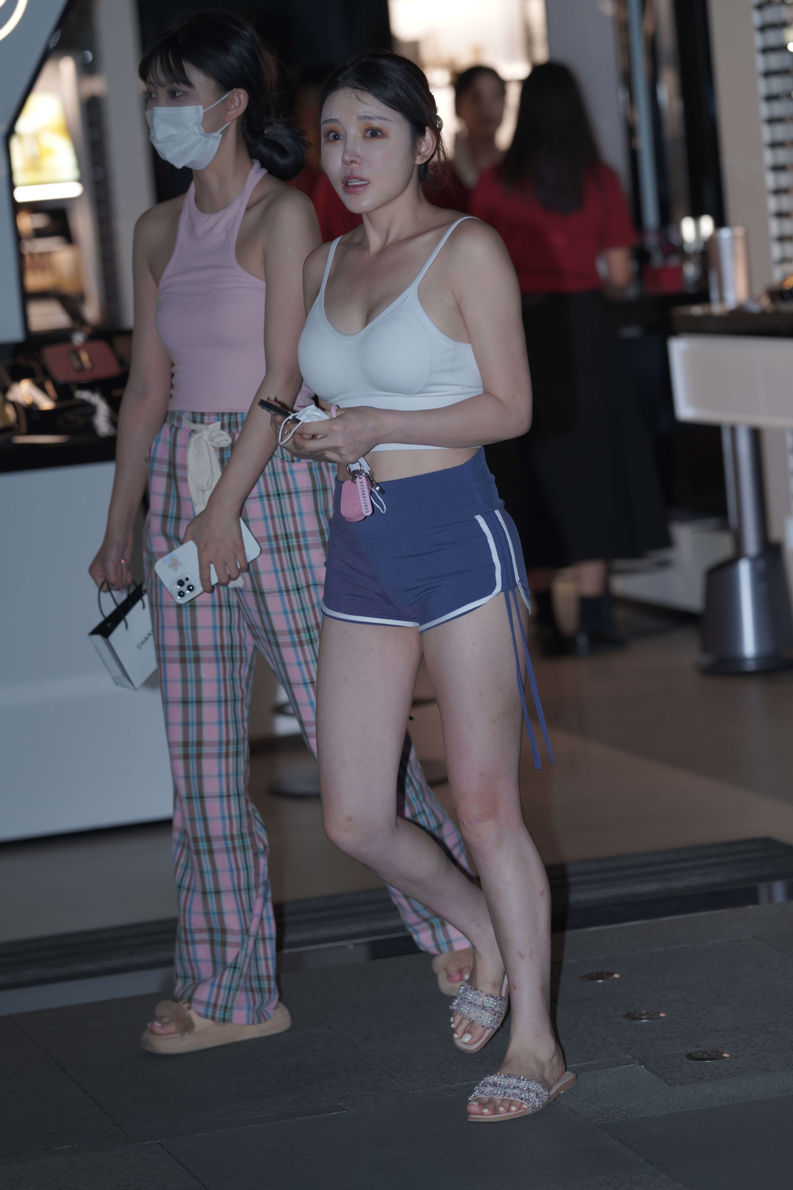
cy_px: 595
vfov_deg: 15.2
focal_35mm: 135
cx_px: 396
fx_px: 4460
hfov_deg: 10.2
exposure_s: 1/200
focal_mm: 135
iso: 500
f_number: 3.2
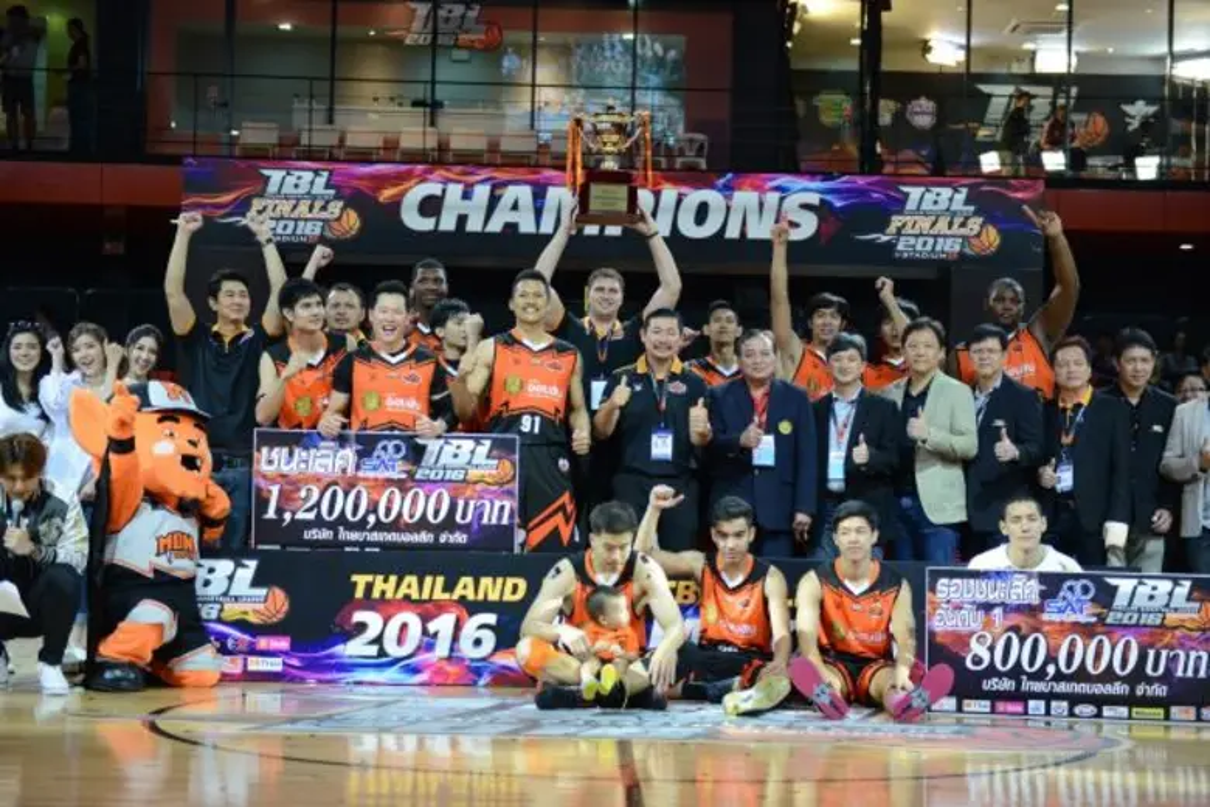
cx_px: 605
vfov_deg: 21.9
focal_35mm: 62
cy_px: 404
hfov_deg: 32.4
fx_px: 2084
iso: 2000
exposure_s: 1/500
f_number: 2.8
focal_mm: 62
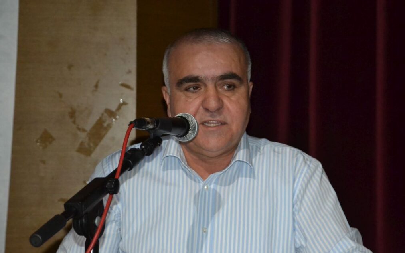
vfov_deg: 12.1
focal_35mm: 108
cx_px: 202
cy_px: 124
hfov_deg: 19.3
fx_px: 1192
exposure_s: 1/60
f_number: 5.3
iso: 3200
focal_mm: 70
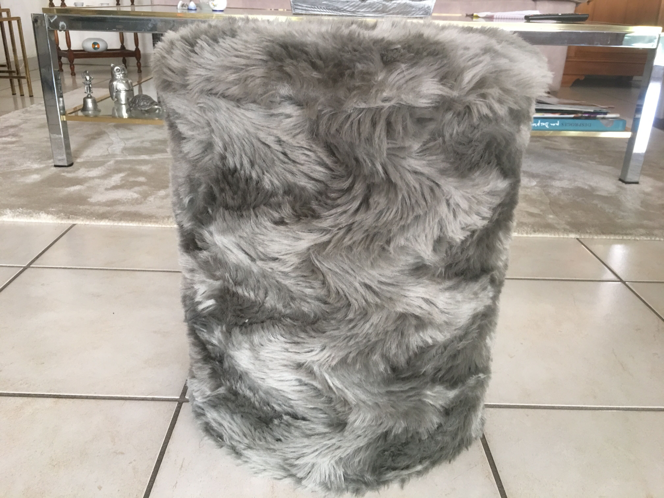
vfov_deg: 48.2
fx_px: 556
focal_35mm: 29
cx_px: 332
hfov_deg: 61.7
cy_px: 249
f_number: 2.2
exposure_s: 1/17
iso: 64
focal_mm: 4.15
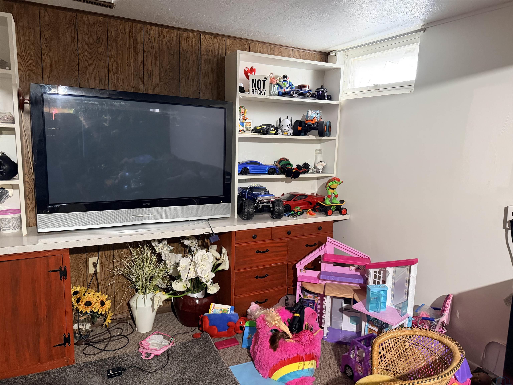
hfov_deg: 71.6
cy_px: 192
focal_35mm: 24
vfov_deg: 56.8
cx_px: 256
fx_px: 356
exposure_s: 1/40
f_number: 1.78
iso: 640
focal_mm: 6.76
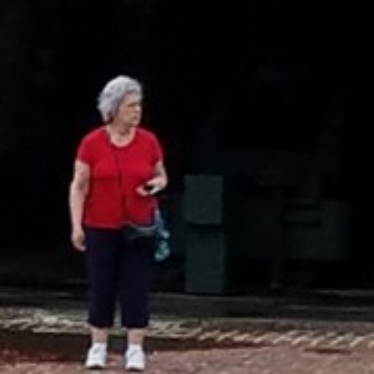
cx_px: -159
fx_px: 1002
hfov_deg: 19.0
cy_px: 290
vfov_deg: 20.9
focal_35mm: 82
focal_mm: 4.2
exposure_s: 1/3328
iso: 50
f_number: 1.7
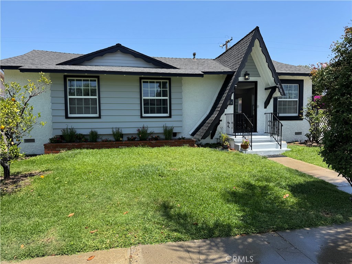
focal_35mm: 24
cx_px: 176
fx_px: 244
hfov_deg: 71.6
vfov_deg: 56.8
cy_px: 132
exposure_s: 1/2833
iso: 80
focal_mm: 6.76
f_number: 1.78
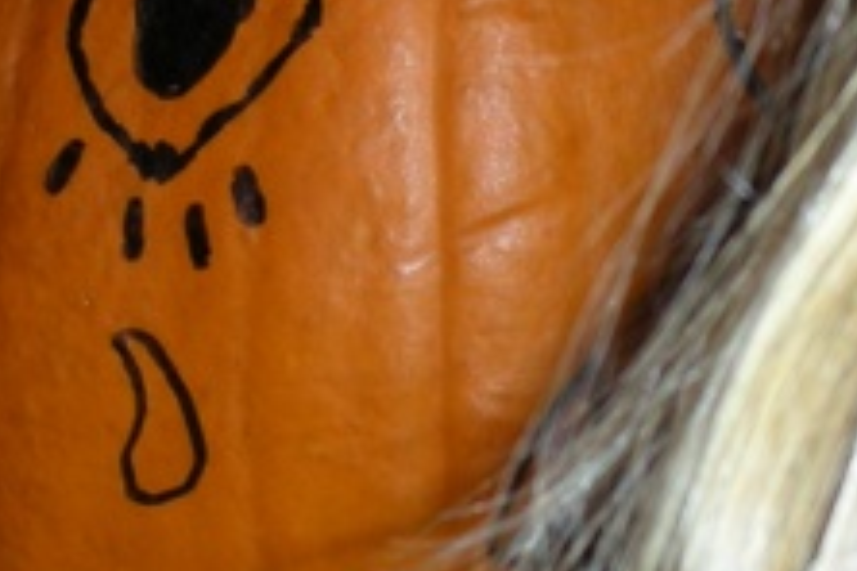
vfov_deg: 10.5
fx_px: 3094
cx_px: 452
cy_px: 463
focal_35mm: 130
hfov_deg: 15.8
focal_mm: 5.8
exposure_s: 1/60
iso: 50
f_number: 2.8
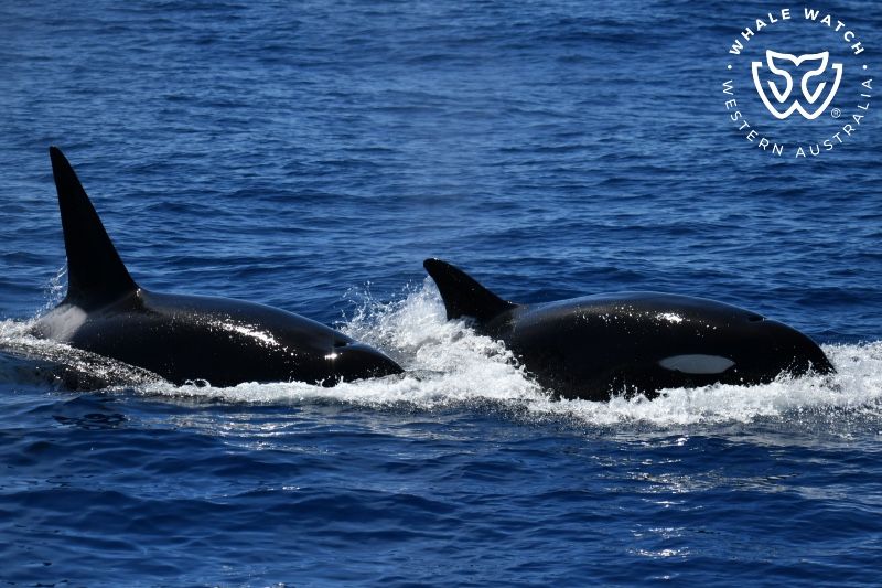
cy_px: 294
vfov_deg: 6.9
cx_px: 441
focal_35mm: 200
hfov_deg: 10.3
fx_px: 4899
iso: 640
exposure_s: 1/8000
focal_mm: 200
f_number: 5.3
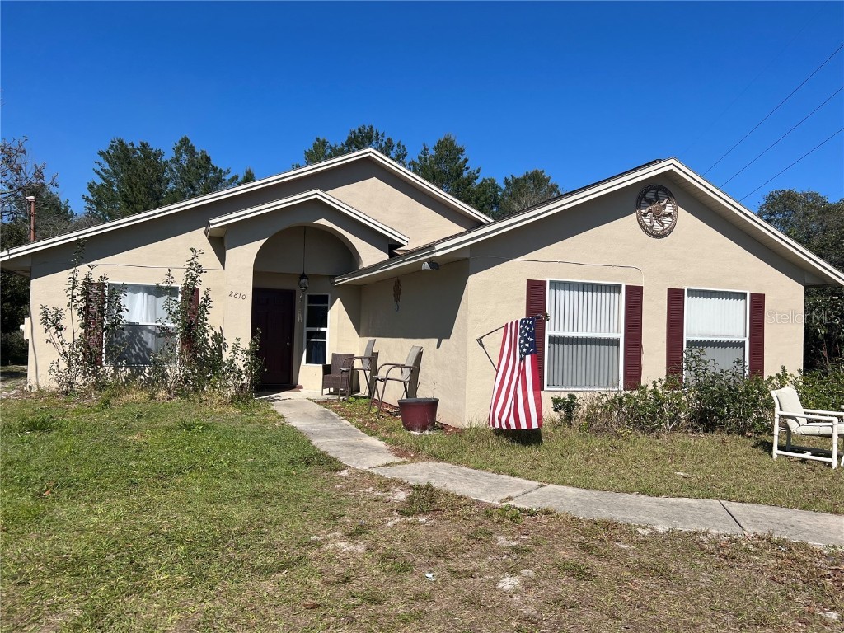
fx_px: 634
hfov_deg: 67.3
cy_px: 316
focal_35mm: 26
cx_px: 422
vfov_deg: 53.1
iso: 50
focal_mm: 5.7
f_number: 1.5
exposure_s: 1/5882
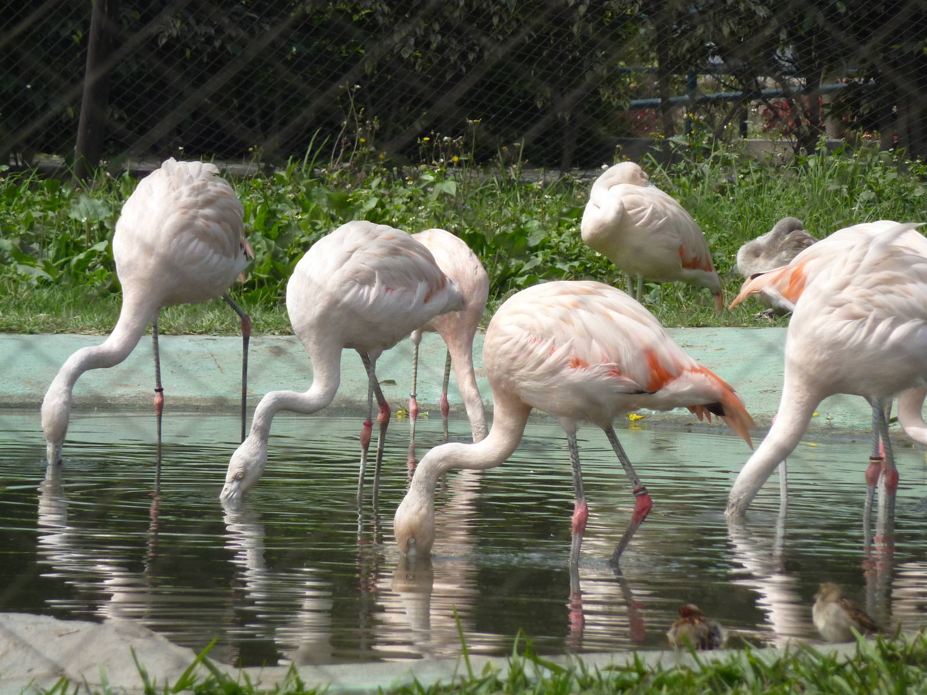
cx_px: 464
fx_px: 8034
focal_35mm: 300
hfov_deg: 6.6
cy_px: 348
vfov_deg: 5.0
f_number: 4.9
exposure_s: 1/800
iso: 160
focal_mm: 49.2
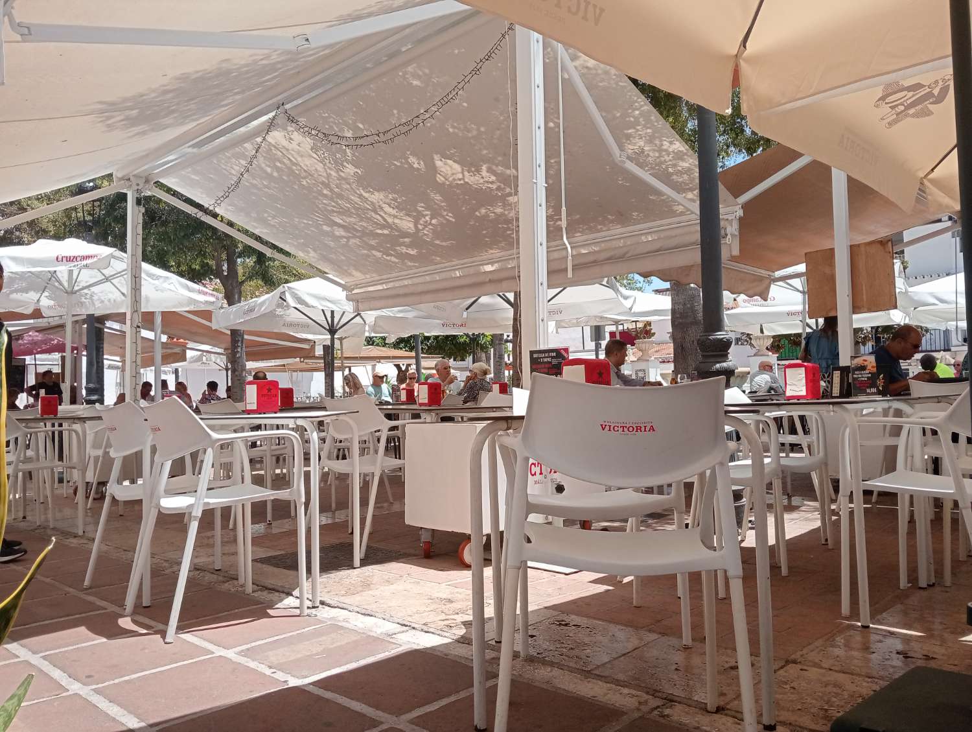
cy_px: 366
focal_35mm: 28
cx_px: 486
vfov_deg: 49.8
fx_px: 787
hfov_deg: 63.4
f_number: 1.8
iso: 104
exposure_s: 1/865
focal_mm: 3.98
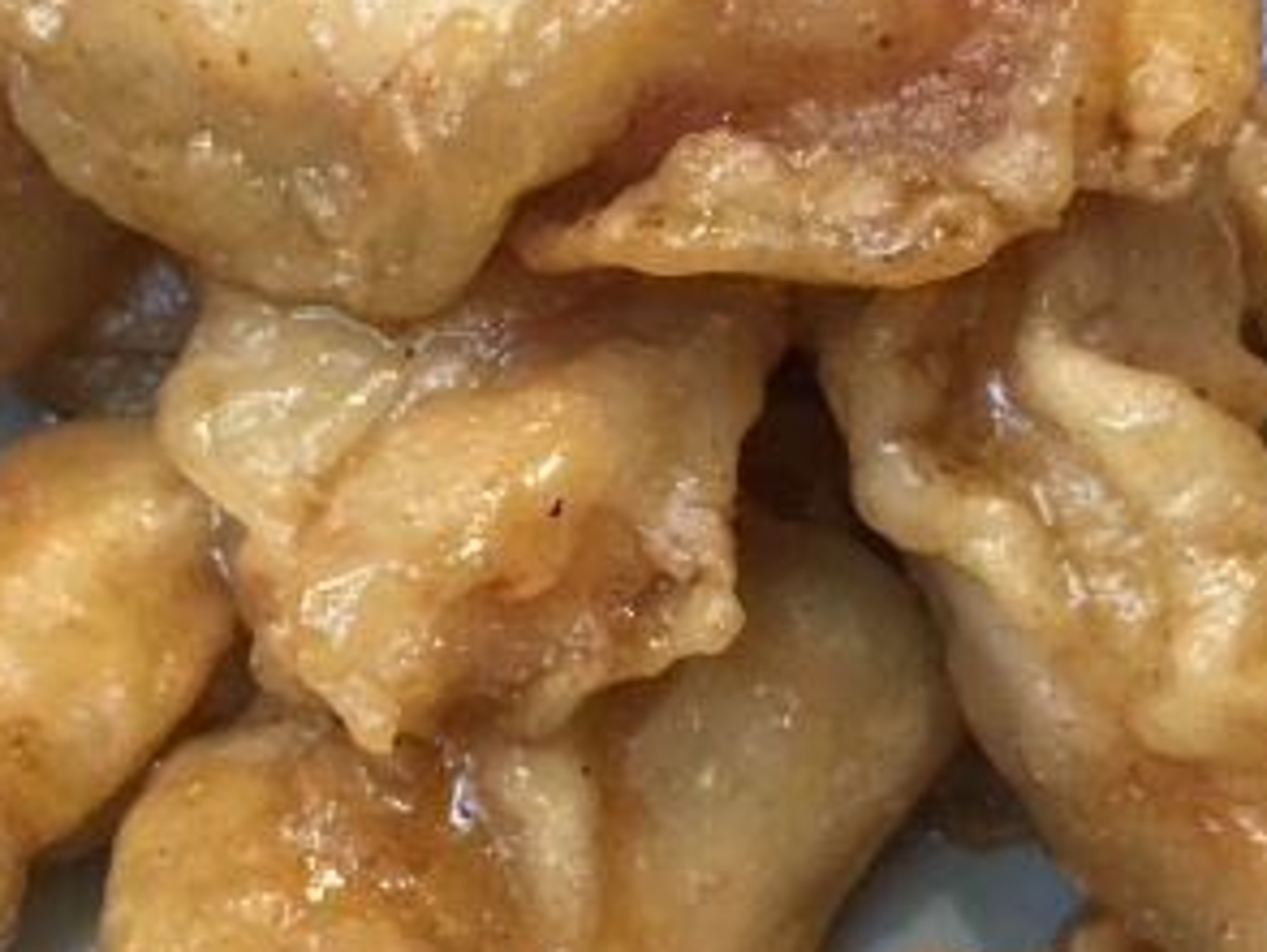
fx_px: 2528
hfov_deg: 28.1
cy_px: 347
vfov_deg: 21.3
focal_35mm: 69
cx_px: 634
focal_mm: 4.15
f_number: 2.2
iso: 50
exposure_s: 1/33
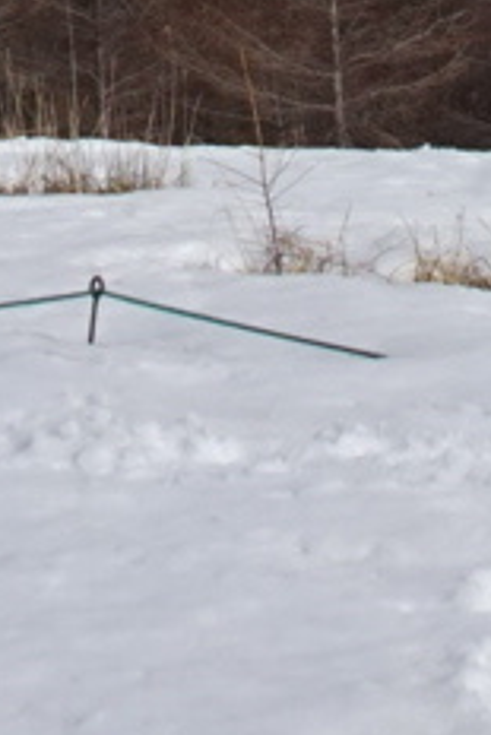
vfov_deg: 11.7
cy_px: -786
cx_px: 415
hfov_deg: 8.8
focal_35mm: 155
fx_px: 3166
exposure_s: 1/2000
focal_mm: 4.25
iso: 80
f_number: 3.5
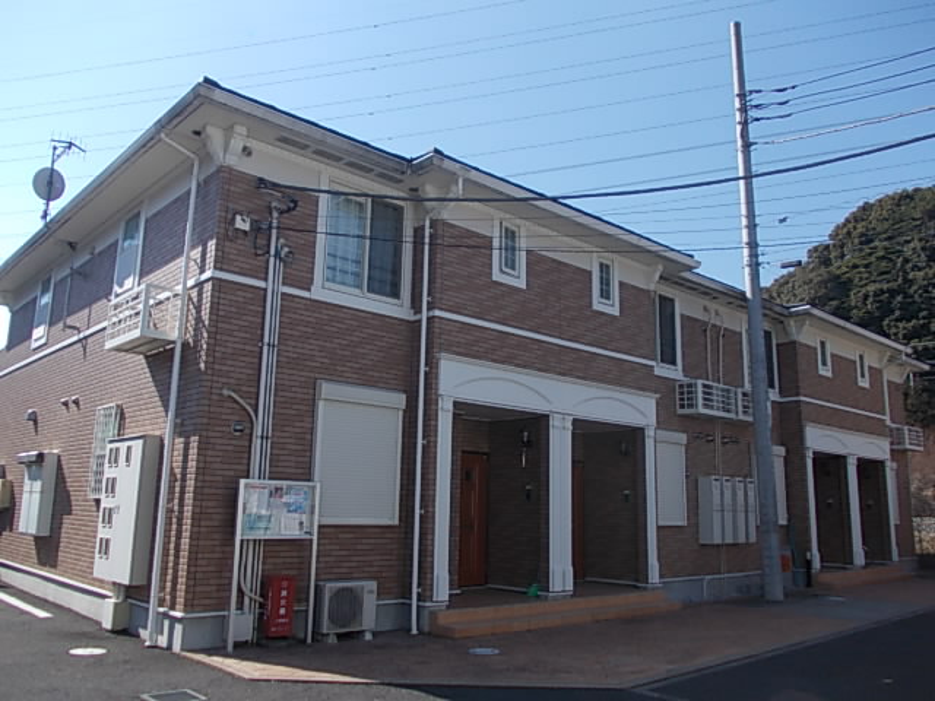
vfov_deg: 49.7
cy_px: 350
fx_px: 756
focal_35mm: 28
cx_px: 468
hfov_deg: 63.4
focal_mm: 4
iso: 80
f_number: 5.4
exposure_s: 1/320
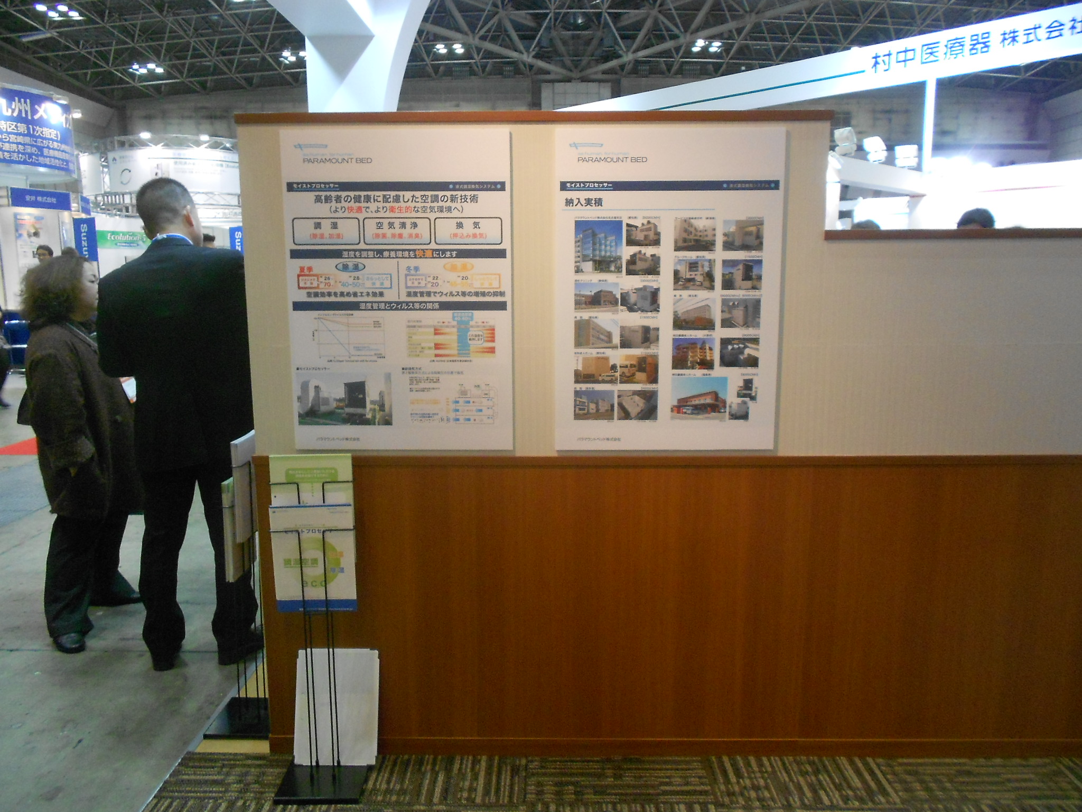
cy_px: 406
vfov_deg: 53.1
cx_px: 541
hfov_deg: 67.3
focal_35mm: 26
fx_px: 813
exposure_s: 1/40
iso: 400
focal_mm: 4.6
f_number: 3.2
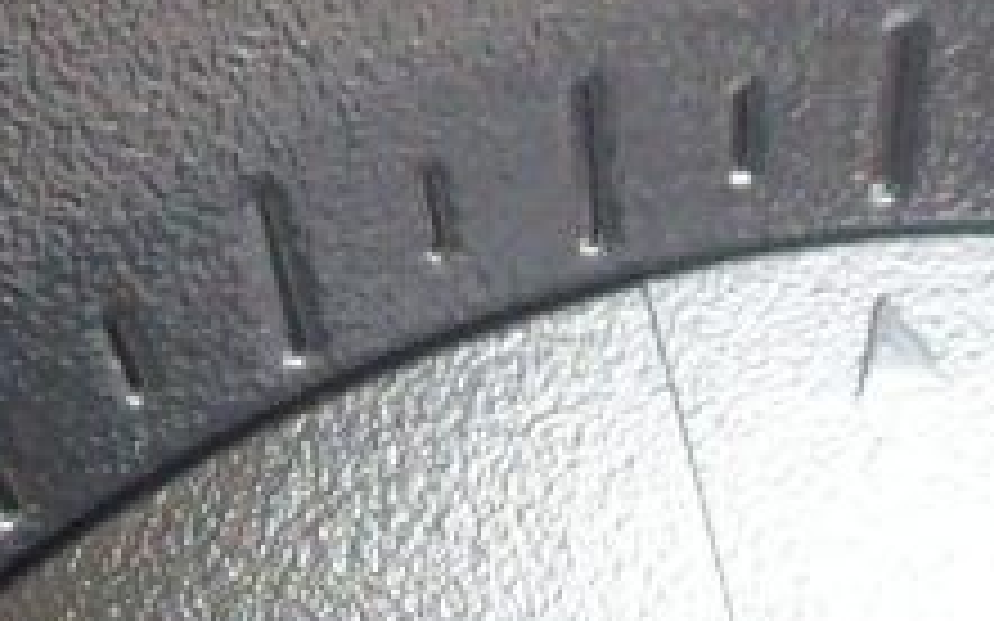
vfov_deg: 5.9
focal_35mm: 221
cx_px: 378
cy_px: 110
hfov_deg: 9.5
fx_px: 5985
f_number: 2.7
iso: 160
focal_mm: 6
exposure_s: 1/43.2
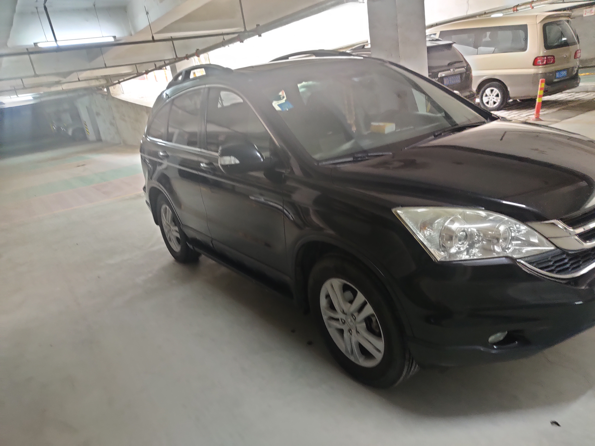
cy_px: 223
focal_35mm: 27
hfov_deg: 65.3
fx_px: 464
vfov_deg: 51.4
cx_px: 298
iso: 1600
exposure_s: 1/20
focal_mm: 4.75
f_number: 1.65
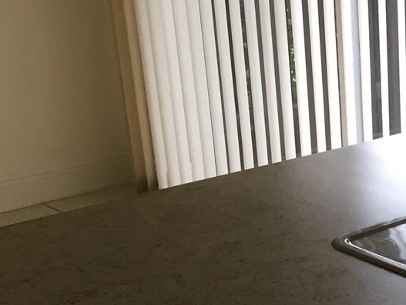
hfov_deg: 19.7
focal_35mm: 88
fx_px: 1032
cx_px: 589
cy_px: 328
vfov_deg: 16.3
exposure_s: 1/30
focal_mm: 4.15
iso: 32
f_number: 2.2
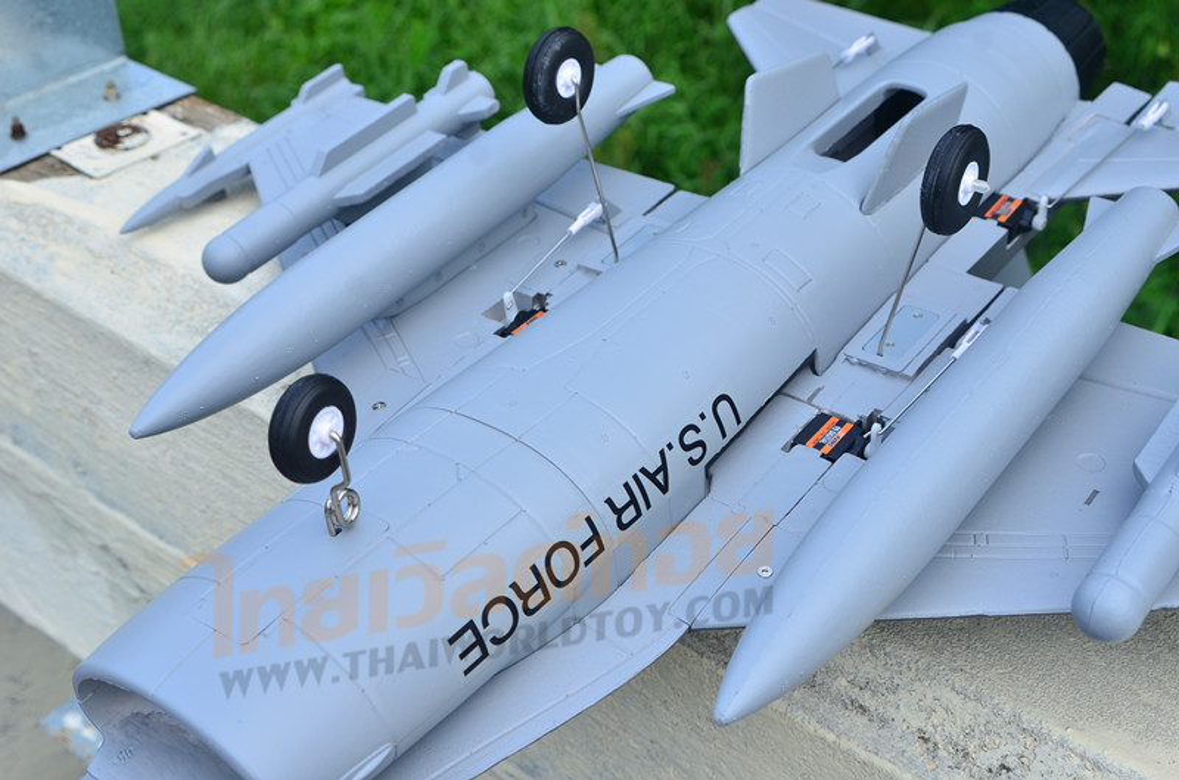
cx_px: 590
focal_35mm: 52
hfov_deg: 37.9
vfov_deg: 25.6
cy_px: 390
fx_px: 1715
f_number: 5.6
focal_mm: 35
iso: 100
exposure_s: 1/50
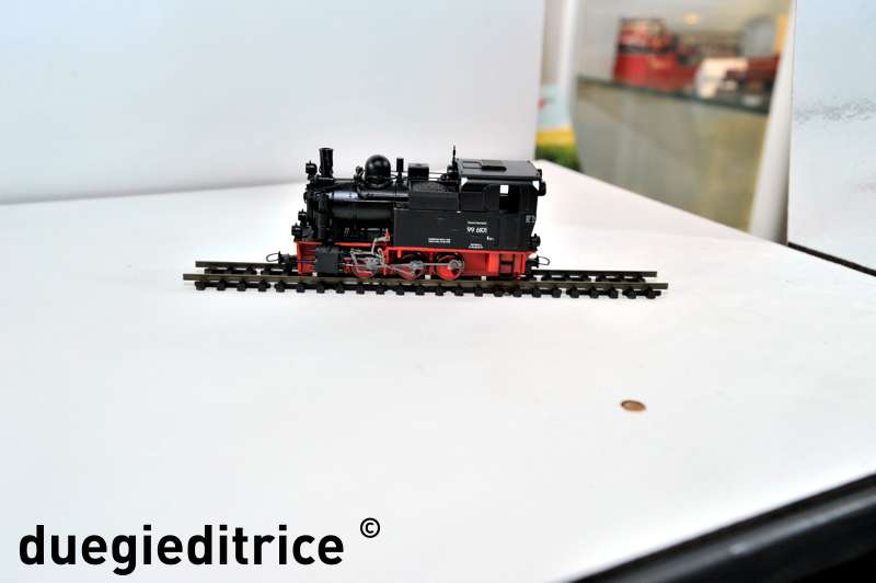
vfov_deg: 37.8
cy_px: 292
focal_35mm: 35
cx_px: 438
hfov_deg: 54.5
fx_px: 851
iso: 800
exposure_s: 1/60
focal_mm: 35
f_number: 9
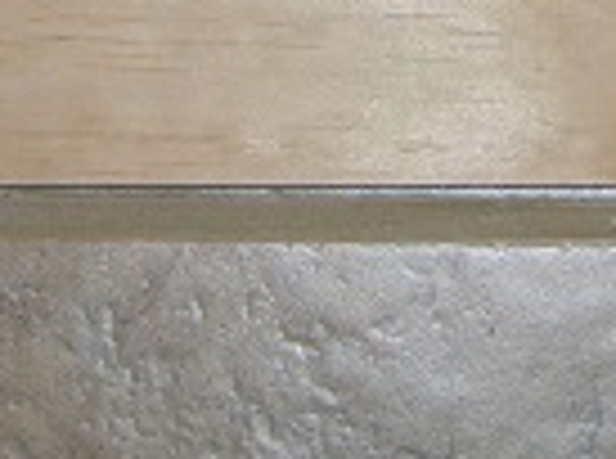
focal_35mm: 164
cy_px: -405
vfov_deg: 8.6
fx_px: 2911
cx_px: 562
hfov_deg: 12.0
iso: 100
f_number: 2.8
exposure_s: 1/30
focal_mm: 5.8
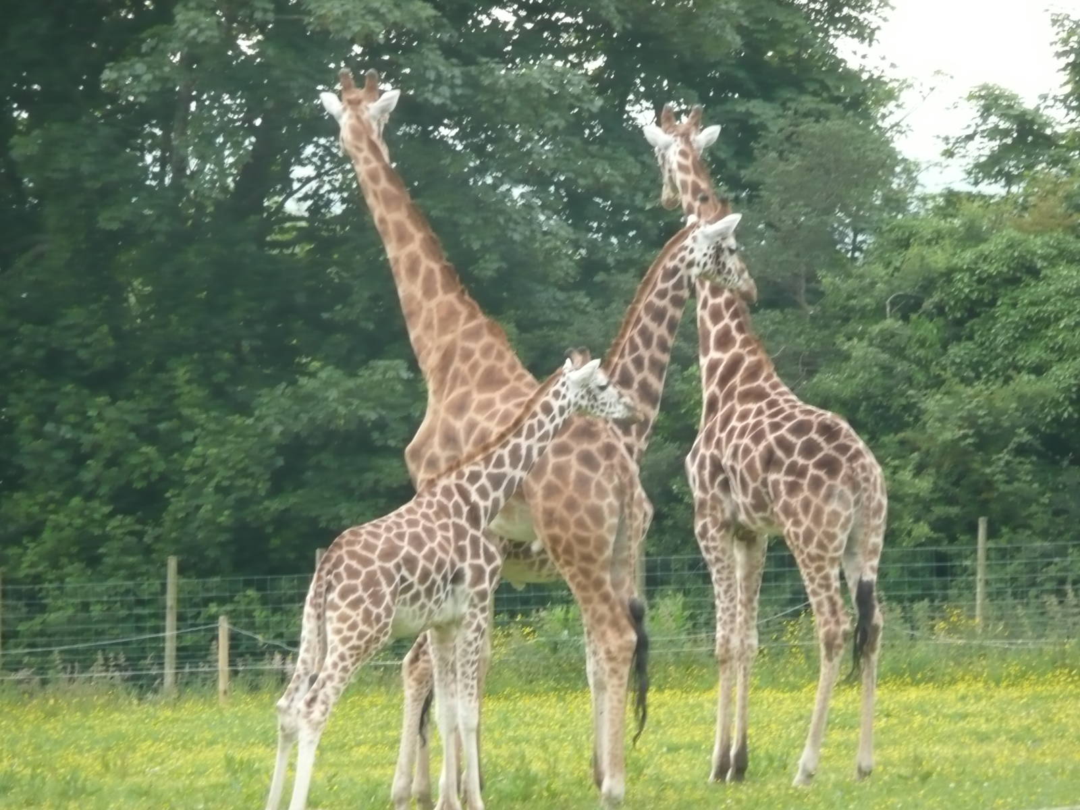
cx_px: 540
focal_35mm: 280
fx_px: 8736
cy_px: 405
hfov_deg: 7.1
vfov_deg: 5.3
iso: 200
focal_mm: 46
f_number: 4.9
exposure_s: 1/60
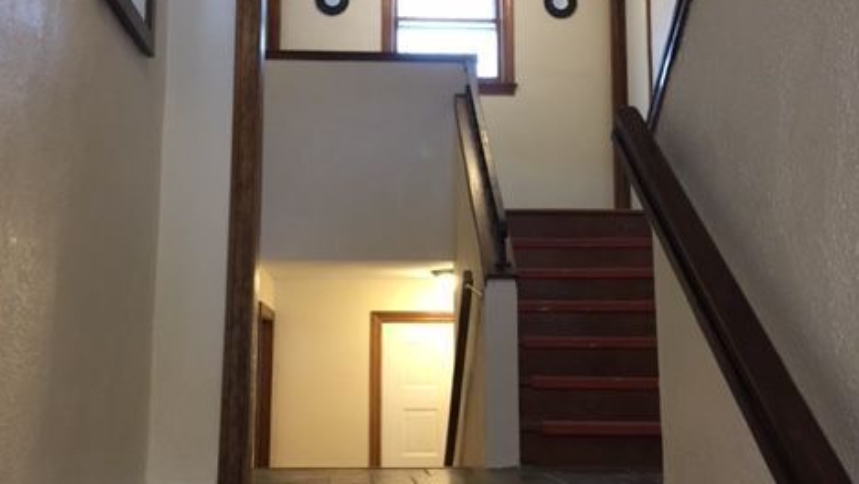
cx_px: 426
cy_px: 221
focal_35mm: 43
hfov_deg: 47.3
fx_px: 980
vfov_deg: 27.7
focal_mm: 4.15
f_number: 2.2
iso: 100
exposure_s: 1/30
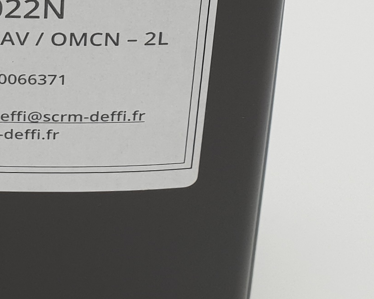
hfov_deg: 15.1
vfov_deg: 11.6
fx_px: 1383
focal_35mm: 125
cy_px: -211
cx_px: -16
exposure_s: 1/424
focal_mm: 4.3
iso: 50
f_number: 2.4
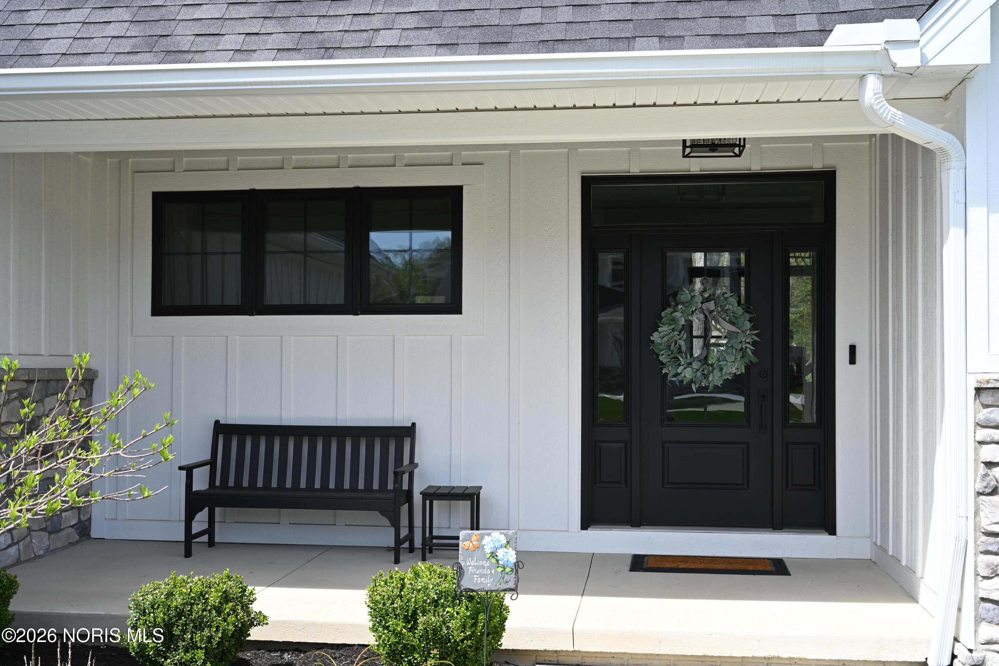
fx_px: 1165
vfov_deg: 31.9
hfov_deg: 46.4
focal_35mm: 42
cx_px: 500
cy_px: 333
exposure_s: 1/250
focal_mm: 42
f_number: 5.6
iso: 100
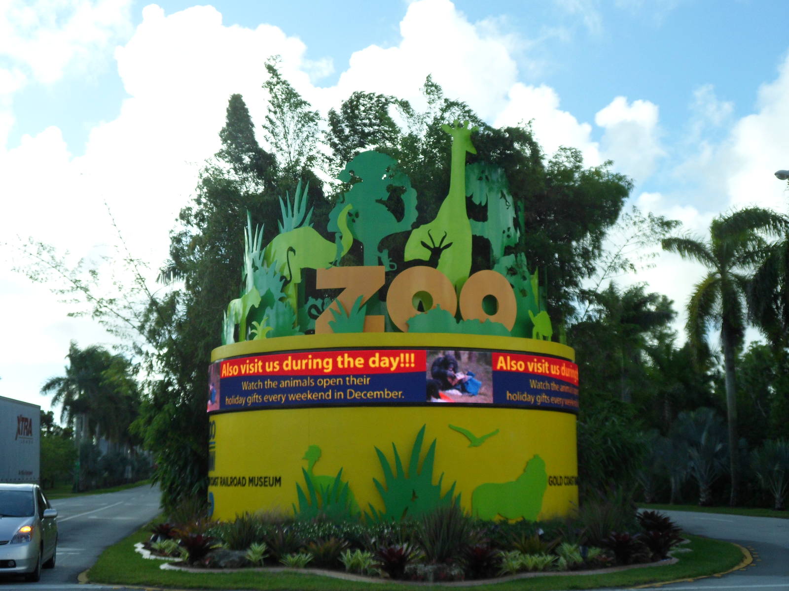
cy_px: 296
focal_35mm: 52
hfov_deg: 36.8
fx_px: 1185
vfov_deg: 28.0
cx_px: 394
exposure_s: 1/90
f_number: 4.3
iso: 80
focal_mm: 8.1
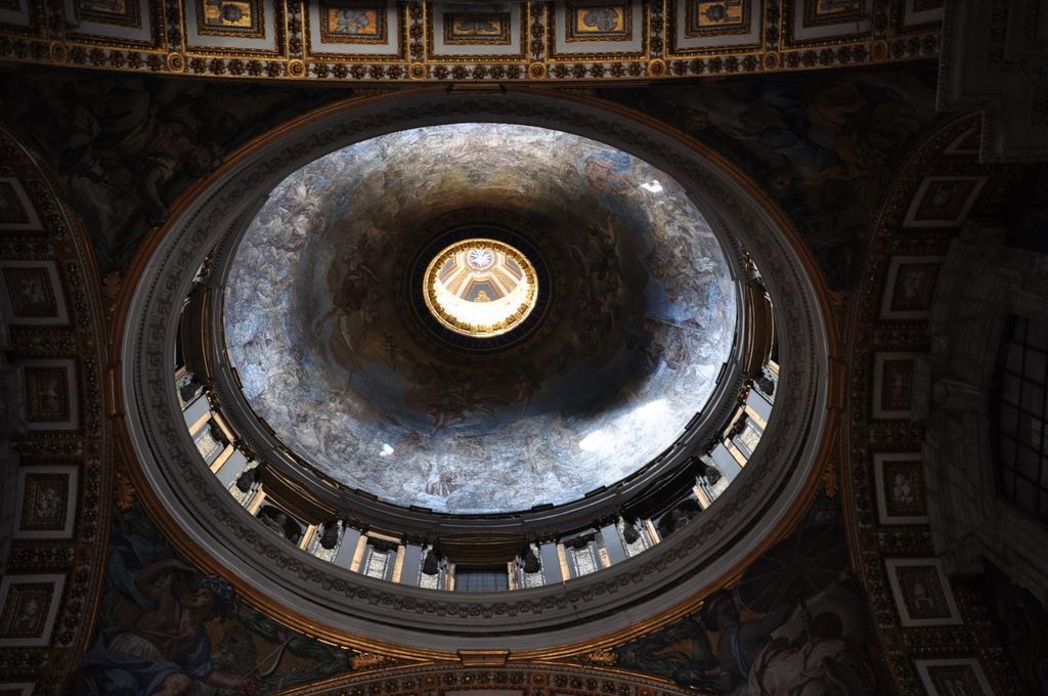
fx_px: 1134
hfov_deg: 49.6
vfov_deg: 34.1
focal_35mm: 39
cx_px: 524
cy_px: 348
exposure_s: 1/15
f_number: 6.3
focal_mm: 26
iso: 640
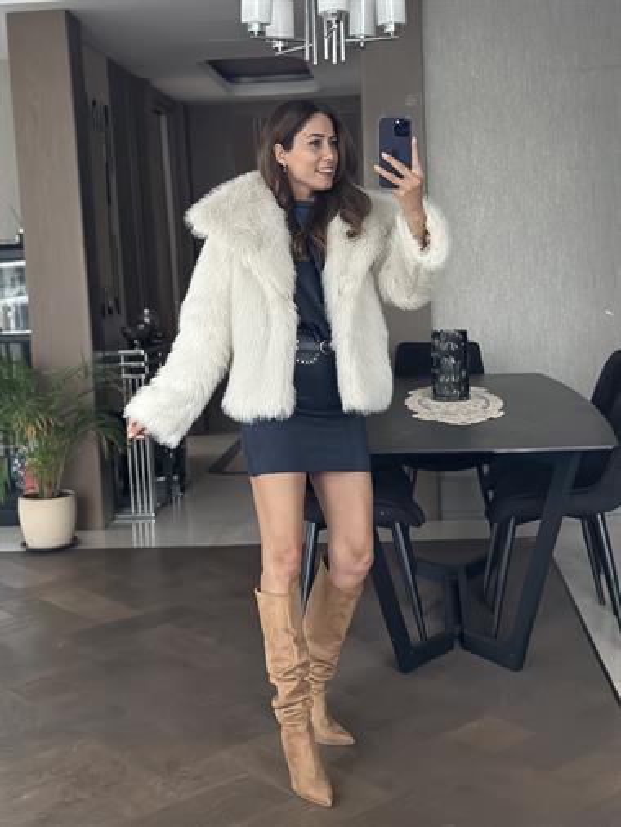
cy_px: 414
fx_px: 1147
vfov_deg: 39.6
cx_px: 310
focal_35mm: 48
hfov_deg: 30.3
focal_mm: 6.86
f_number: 1.78
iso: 800
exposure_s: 1/38
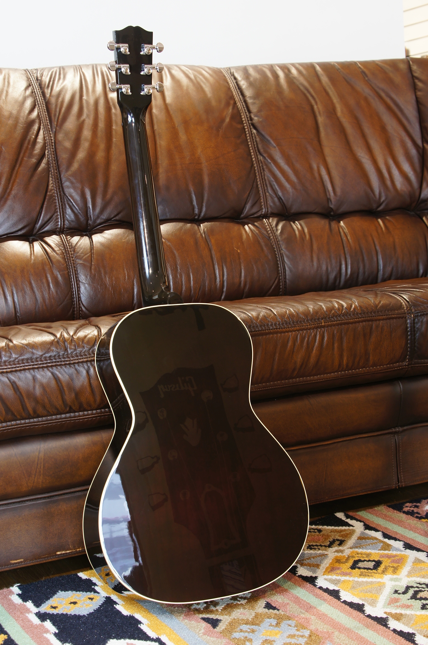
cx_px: 214
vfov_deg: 33.4
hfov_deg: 22.6
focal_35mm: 60
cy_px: 322
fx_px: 1073
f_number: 7.1
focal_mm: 40
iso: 100
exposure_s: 1/3
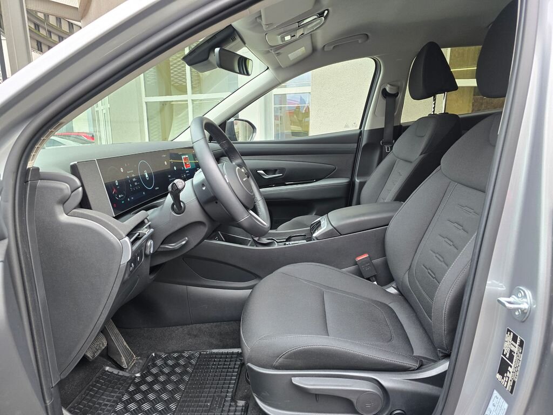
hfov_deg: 73.9
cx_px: 276
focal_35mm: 23
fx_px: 367
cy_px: 208
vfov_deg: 58.9
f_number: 1.7
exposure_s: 1/120
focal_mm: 6.3
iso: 200
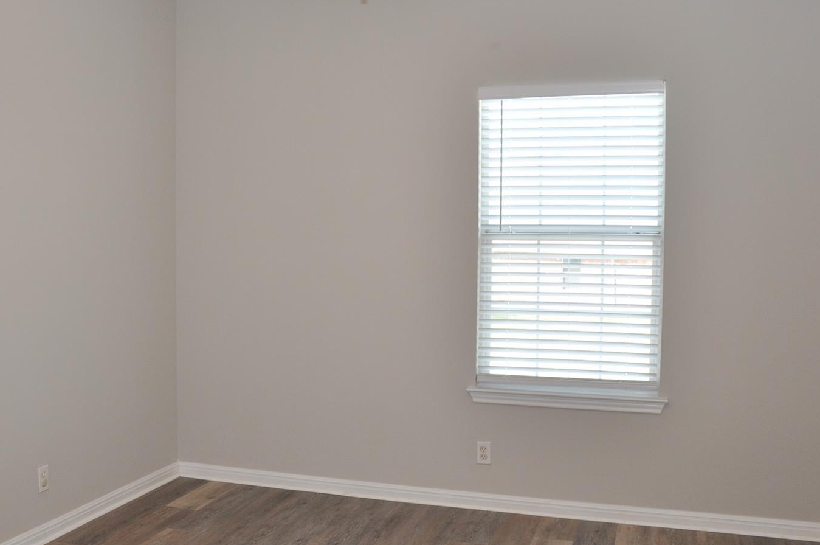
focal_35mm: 41
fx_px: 933
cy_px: 245
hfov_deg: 47.0
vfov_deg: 32.5
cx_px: 301
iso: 400
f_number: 5
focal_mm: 18
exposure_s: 1/100
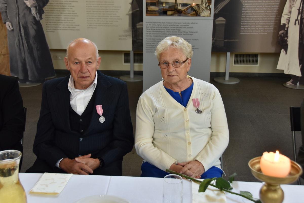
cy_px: 102
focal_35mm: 48
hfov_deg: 41.1
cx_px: 152
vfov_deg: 28.1
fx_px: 405
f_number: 4
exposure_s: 1/50
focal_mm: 32
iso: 720
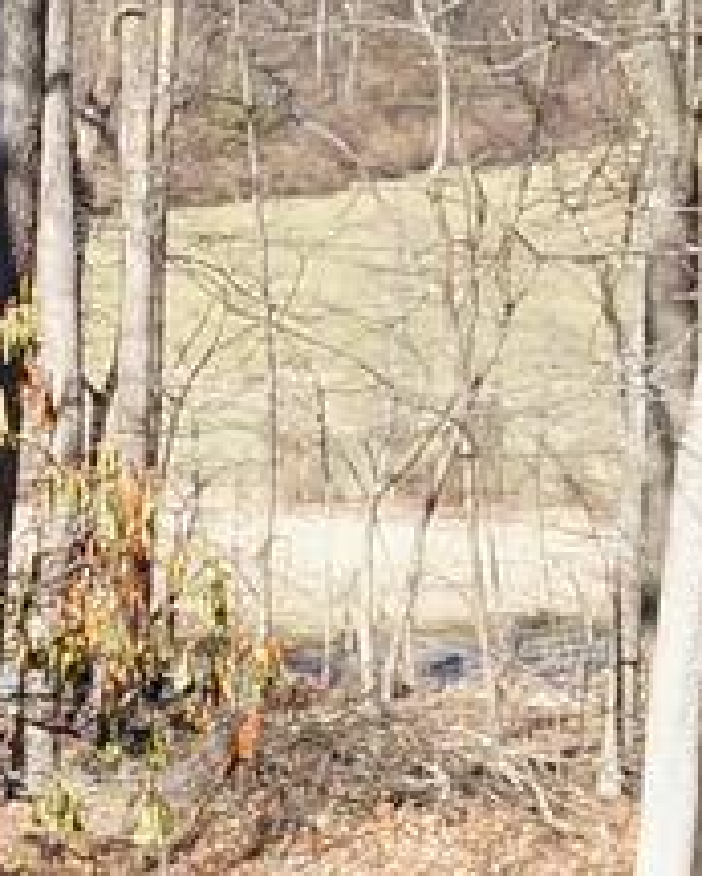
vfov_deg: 9.1
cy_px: 657
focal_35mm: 213
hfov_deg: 6.8
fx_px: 5528
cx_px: -1035
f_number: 7.1
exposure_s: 1/100
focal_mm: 16
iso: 100
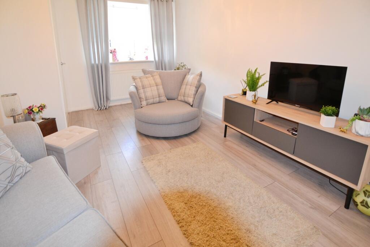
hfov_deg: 95.0
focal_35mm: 16
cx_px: 185
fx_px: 170
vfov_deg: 72.1
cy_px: 124
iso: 450
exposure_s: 1/60
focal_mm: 11
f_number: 2.8
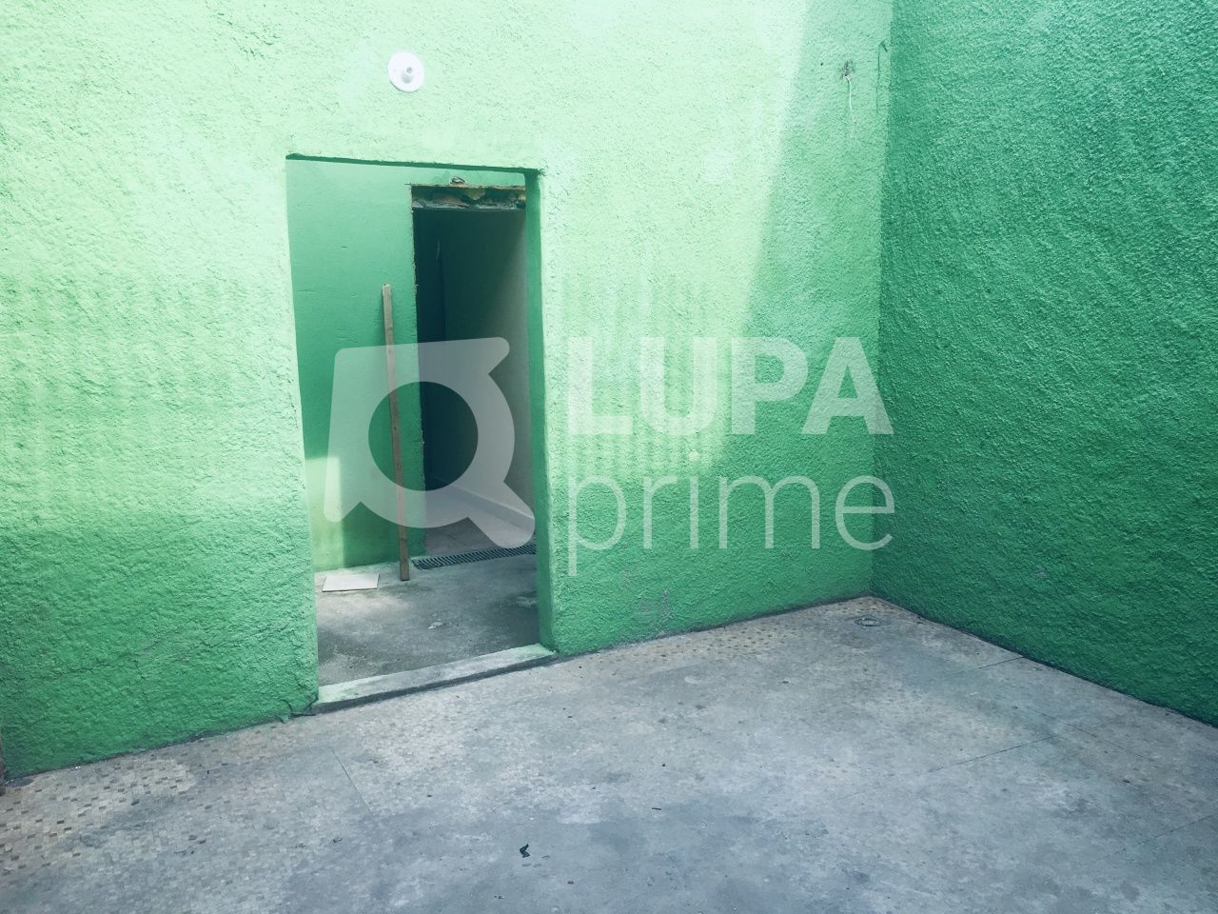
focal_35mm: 29
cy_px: 457
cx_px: 609
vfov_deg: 48.2
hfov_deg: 61.7
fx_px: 1020
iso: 25
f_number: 2.2
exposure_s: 1/400
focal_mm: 4.15
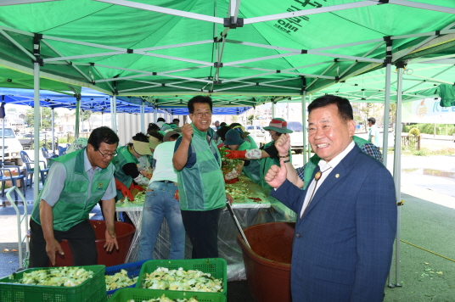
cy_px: 151
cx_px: 228
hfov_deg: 58.8
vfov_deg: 41.0
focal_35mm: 32
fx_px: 404
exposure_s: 1/250
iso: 400
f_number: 8
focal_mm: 32
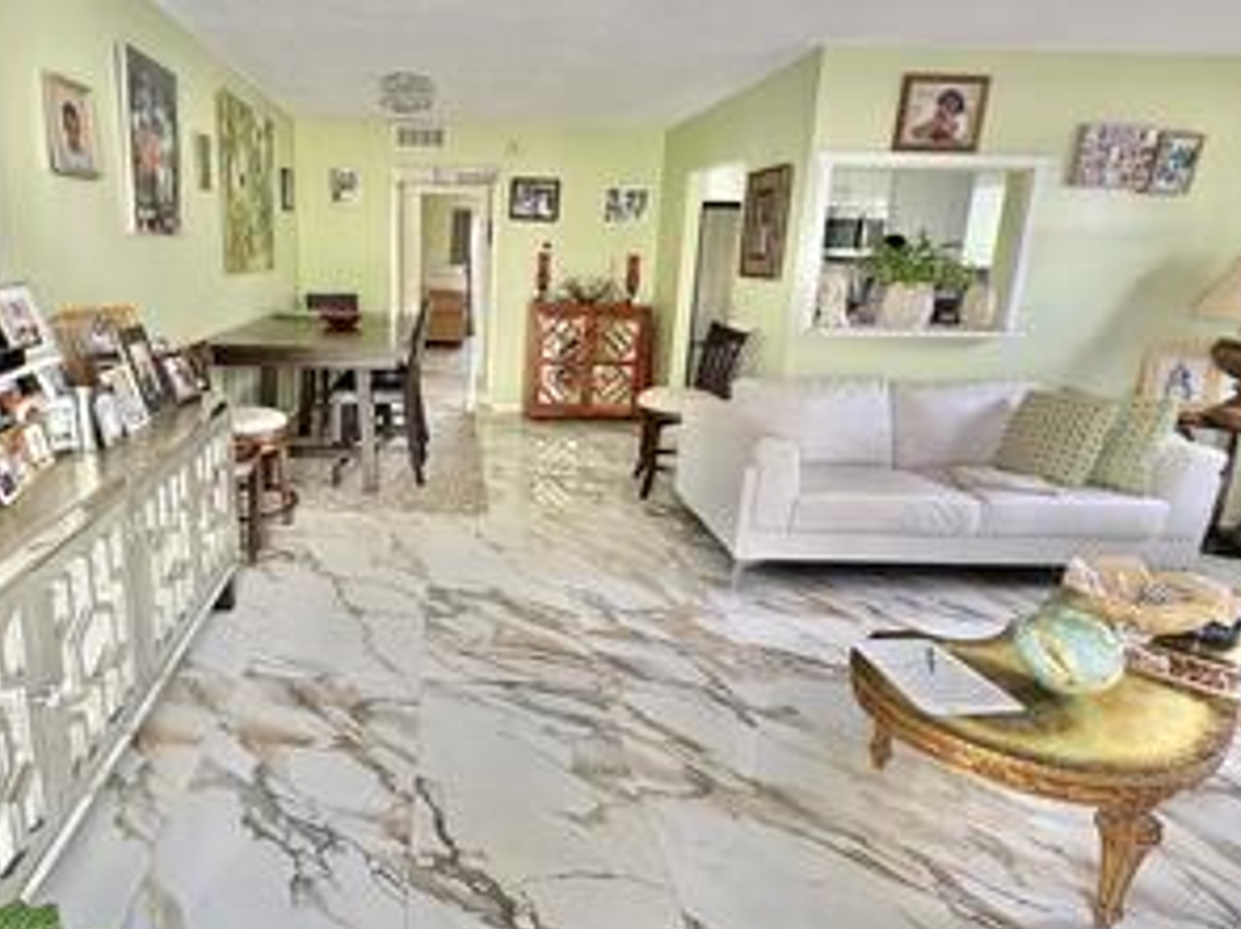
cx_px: 463
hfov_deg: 83.0
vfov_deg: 68.3
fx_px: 681
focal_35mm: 19
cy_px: 395
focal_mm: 2.22
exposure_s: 1/67
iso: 200
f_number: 2.2
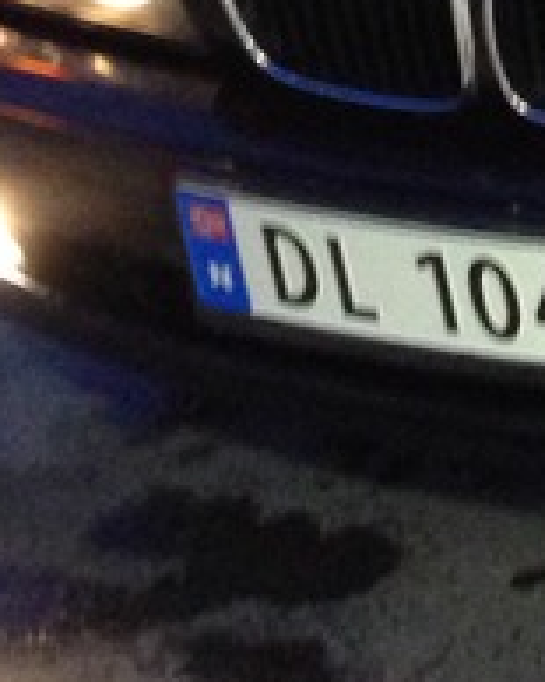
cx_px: 1160
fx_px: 3430
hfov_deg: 8.5
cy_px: -137
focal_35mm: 170
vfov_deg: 11.1
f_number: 2.4
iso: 500
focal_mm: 4.13
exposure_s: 1/15
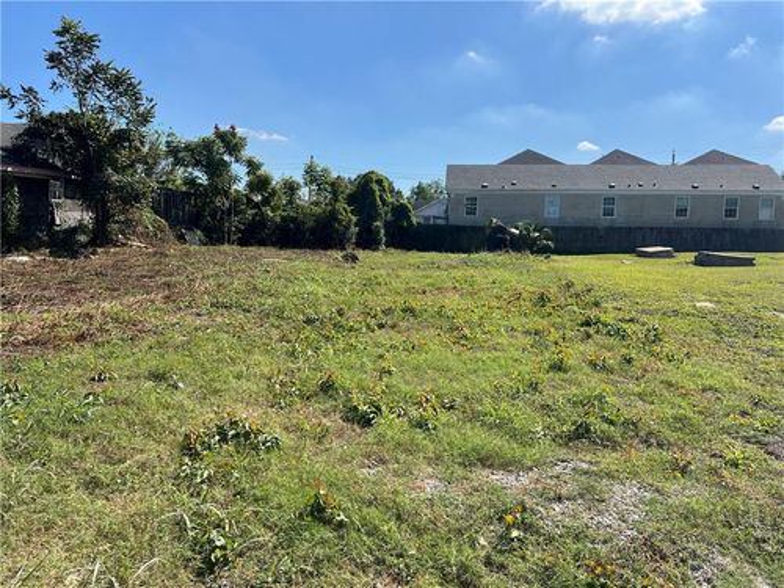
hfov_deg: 67.3
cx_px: 392
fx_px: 589
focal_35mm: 26
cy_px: 294
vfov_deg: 53.1
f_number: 1.5
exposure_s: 1/4444
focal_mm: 5.7
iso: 50
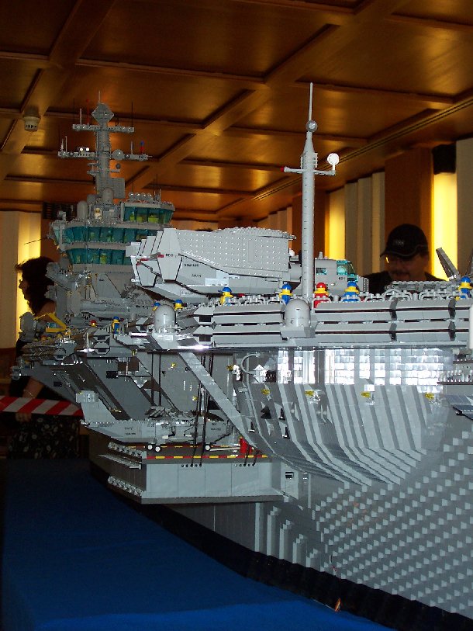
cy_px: 316
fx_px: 1038
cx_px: 236
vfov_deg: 33.8
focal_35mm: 57
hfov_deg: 25.7
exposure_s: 1/60
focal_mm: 8.6
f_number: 3.4
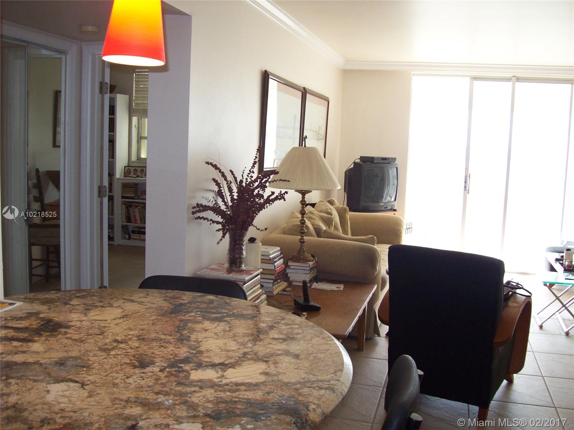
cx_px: 287
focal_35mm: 36
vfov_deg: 39.6
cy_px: 215
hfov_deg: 51.4
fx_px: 597
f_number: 2.7
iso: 80
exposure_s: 1/64
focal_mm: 6
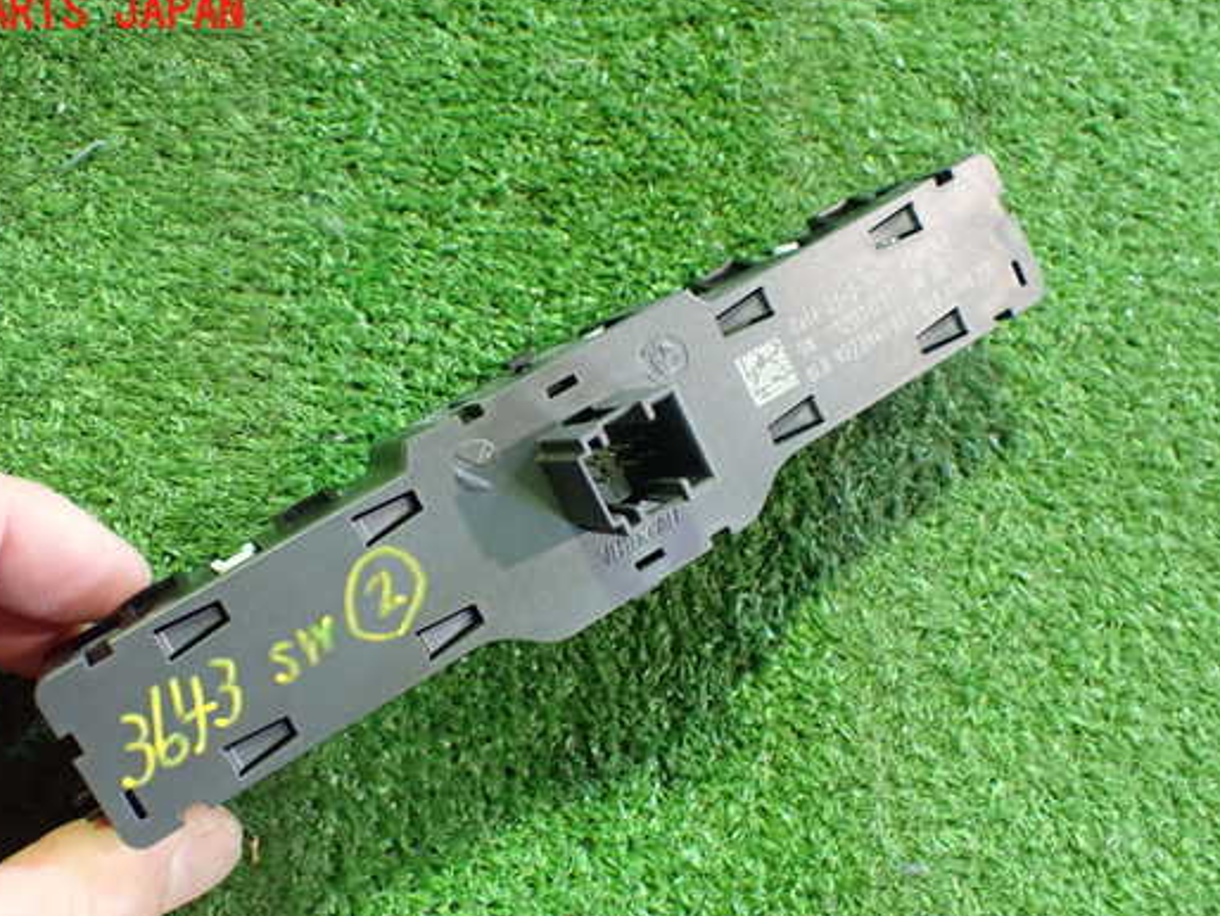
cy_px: 517
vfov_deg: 40.7
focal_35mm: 35
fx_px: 1234
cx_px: 525
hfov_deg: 52.4
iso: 1000
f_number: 2.3
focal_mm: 5.4
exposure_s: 1/30
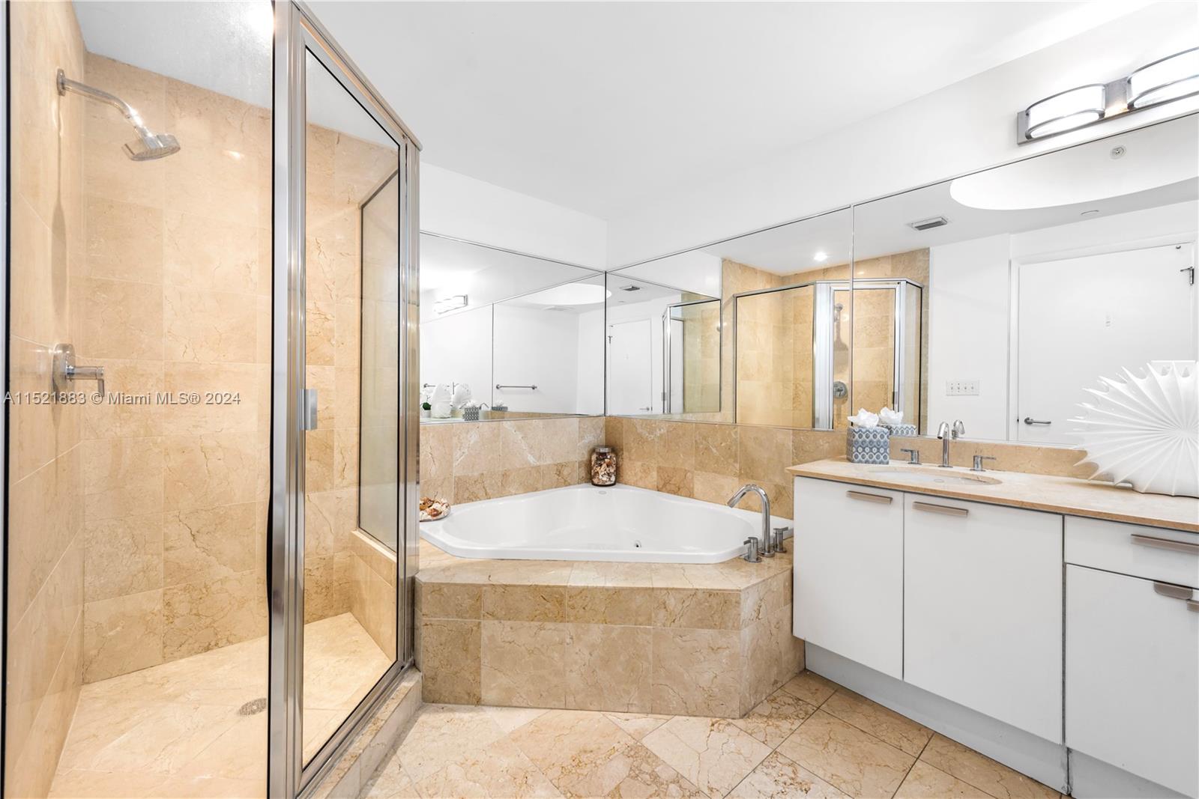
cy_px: 400
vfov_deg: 81.2
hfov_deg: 104.2
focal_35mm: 14
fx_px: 466
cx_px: 600
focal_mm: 14
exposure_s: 1/2
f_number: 8
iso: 320
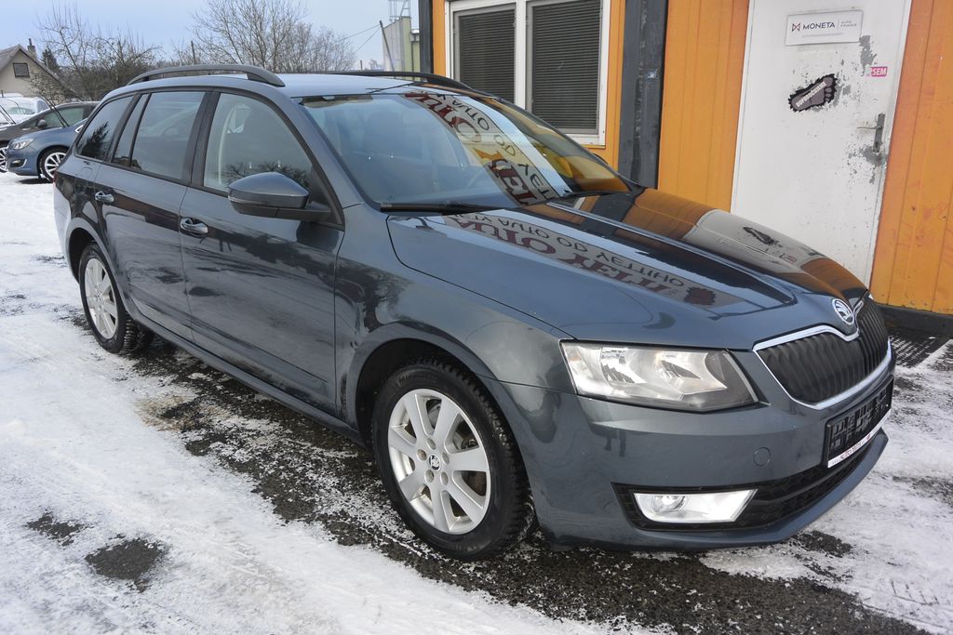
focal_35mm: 27
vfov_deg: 47.9
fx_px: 715
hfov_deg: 67.4
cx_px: 476
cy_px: 318
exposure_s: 1/200
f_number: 4
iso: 160
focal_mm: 10
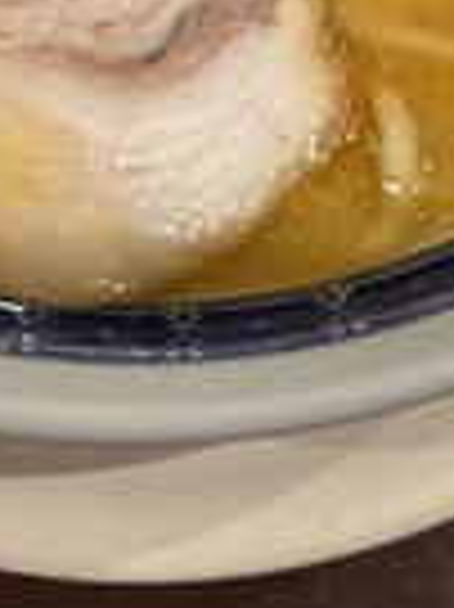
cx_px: 193
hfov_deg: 19.1
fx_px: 1349
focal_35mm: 77
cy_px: -225
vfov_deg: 22.2
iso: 80
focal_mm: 5.1
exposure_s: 1/50
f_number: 1.6
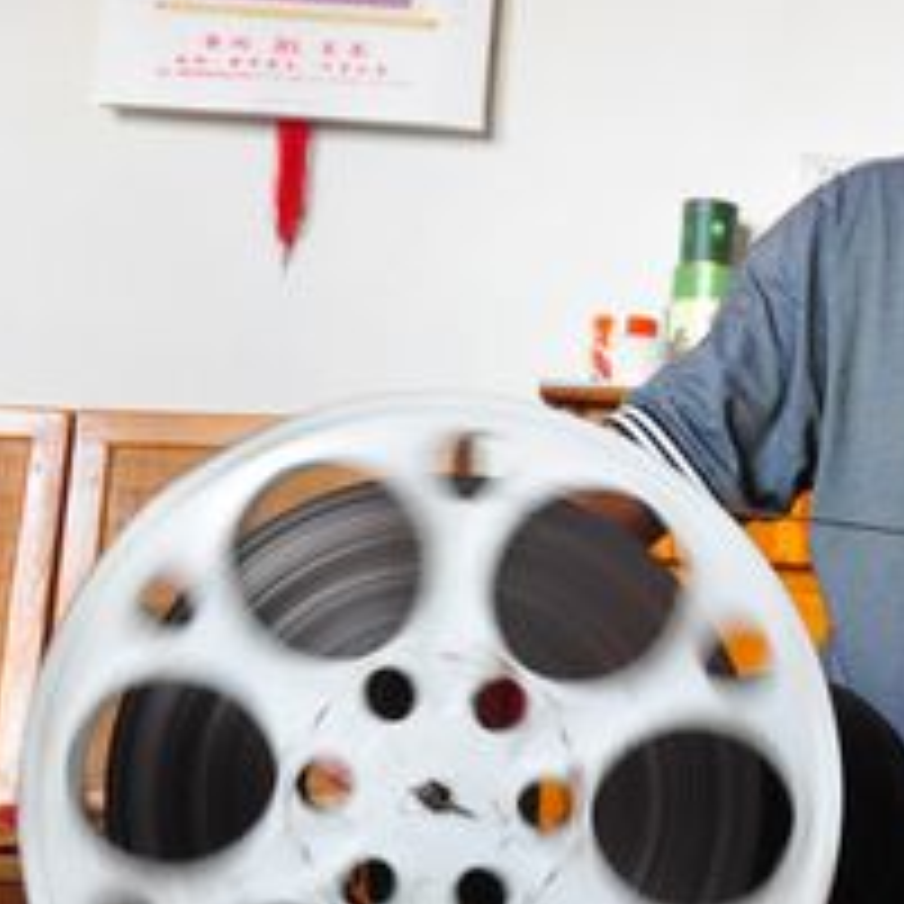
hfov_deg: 27.4
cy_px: 504
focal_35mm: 57
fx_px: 1684
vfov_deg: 30.0
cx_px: 1007
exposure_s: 1/80
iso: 2500
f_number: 4
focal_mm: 18
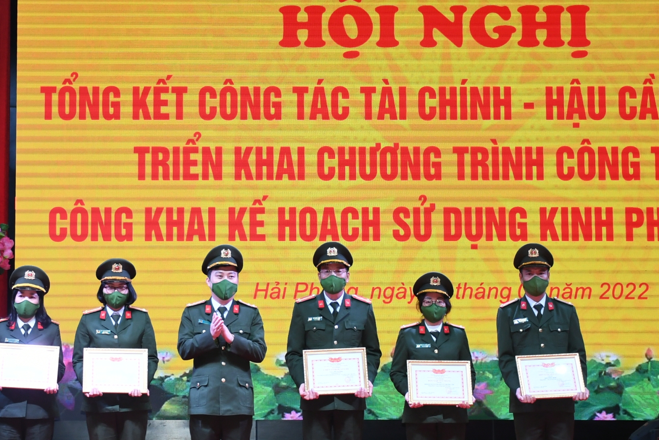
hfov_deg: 20.7
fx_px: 1794
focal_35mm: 98
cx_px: 226
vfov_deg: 14.0
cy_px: 196
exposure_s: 1/200
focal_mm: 32
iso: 800
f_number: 4
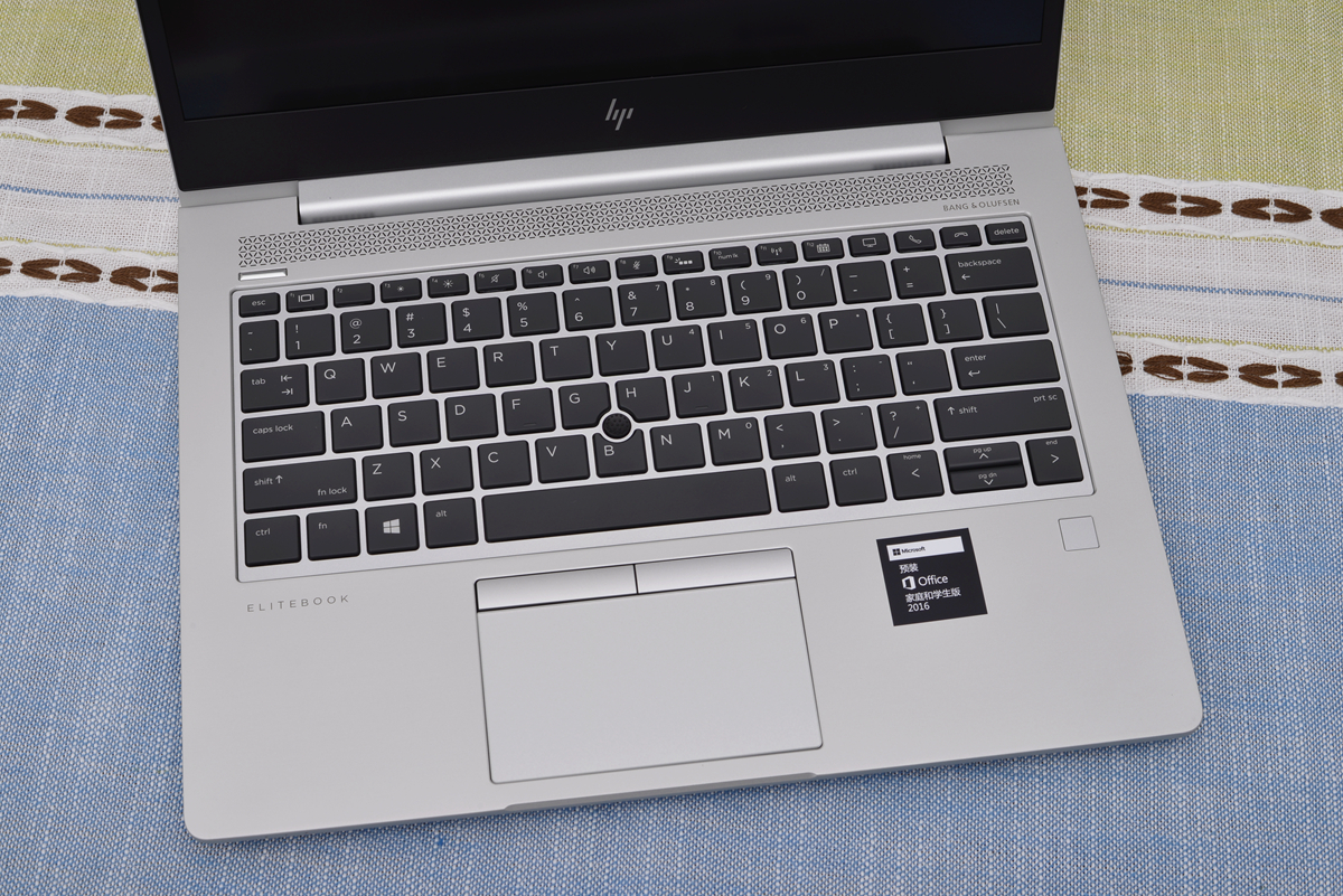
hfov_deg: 39.6
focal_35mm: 50
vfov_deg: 27.0
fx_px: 1866
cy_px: 448
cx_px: 672
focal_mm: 50
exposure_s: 1/100
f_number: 16
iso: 160
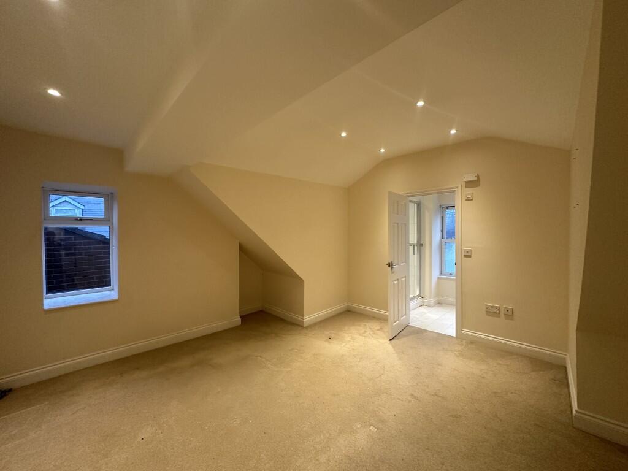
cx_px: 314
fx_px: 254
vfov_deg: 85.7
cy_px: 236
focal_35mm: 14
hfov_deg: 102.1
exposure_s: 1/100
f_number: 2.2
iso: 250
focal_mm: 2.22
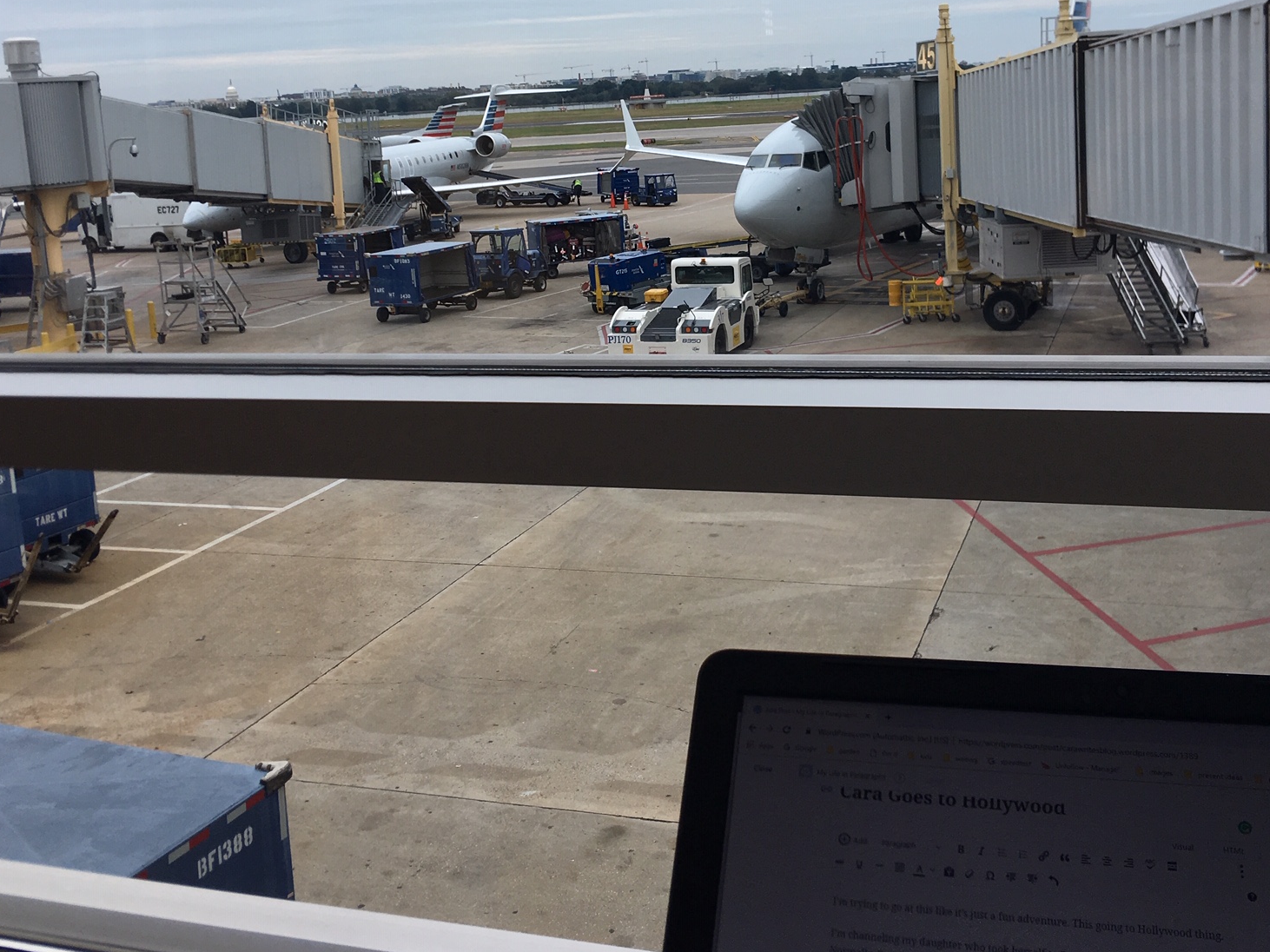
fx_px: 1467
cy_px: 331
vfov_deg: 35.7
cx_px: 686
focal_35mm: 40
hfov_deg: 46.8
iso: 25
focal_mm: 4.15
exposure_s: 1/277
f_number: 2.2
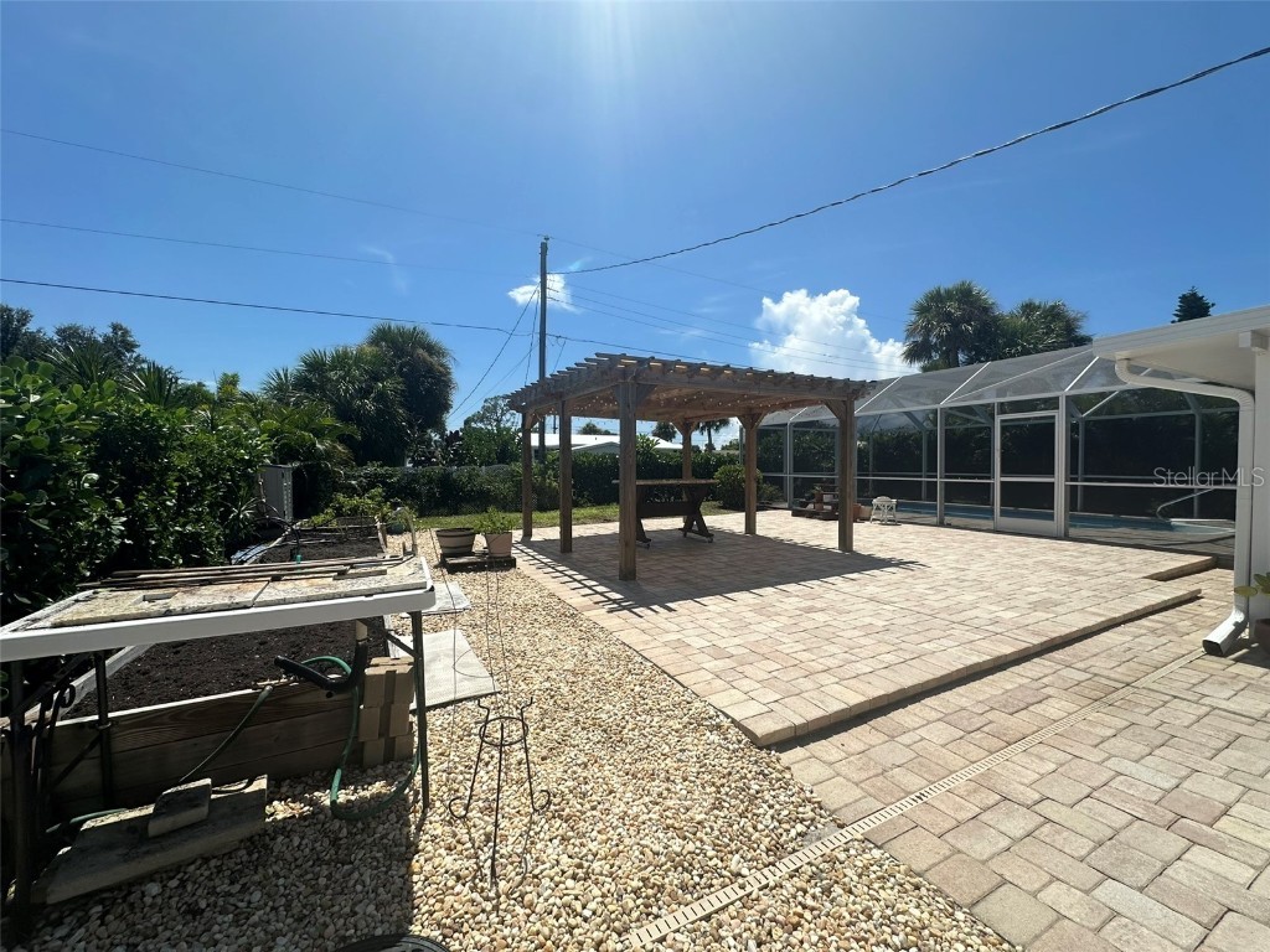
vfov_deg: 85.7
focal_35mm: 14
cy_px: 476
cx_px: 635
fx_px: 514
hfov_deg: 102.1
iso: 50
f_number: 2.2
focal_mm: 2.22
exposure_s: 1/3861
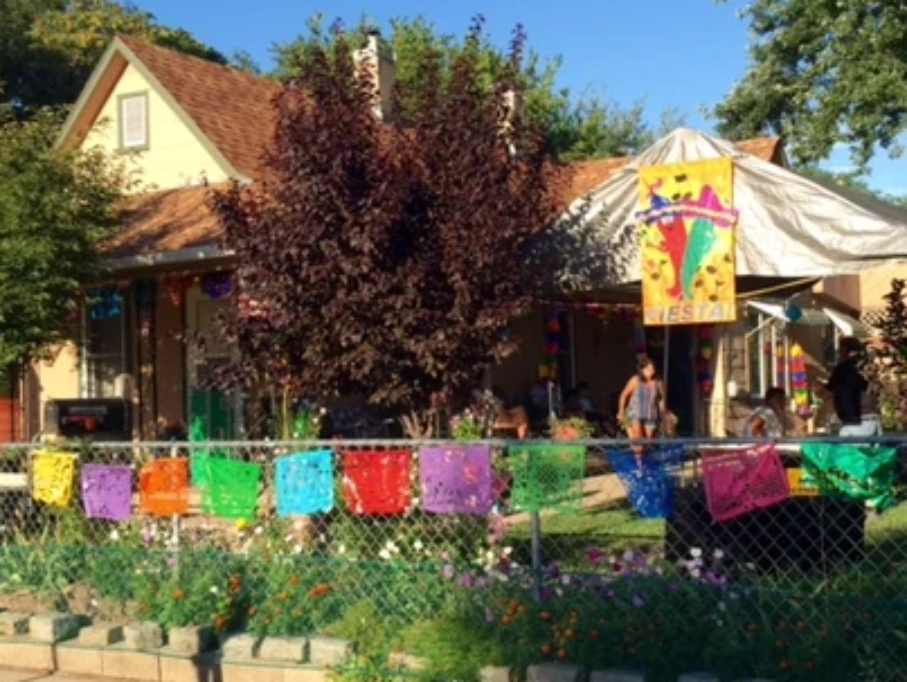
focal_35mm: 46
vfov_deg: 31.5
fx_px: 1206
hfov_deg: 40.9
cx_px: 567
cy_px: 374
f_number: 2.2
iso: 32
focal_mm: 4.15
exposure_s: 1/760
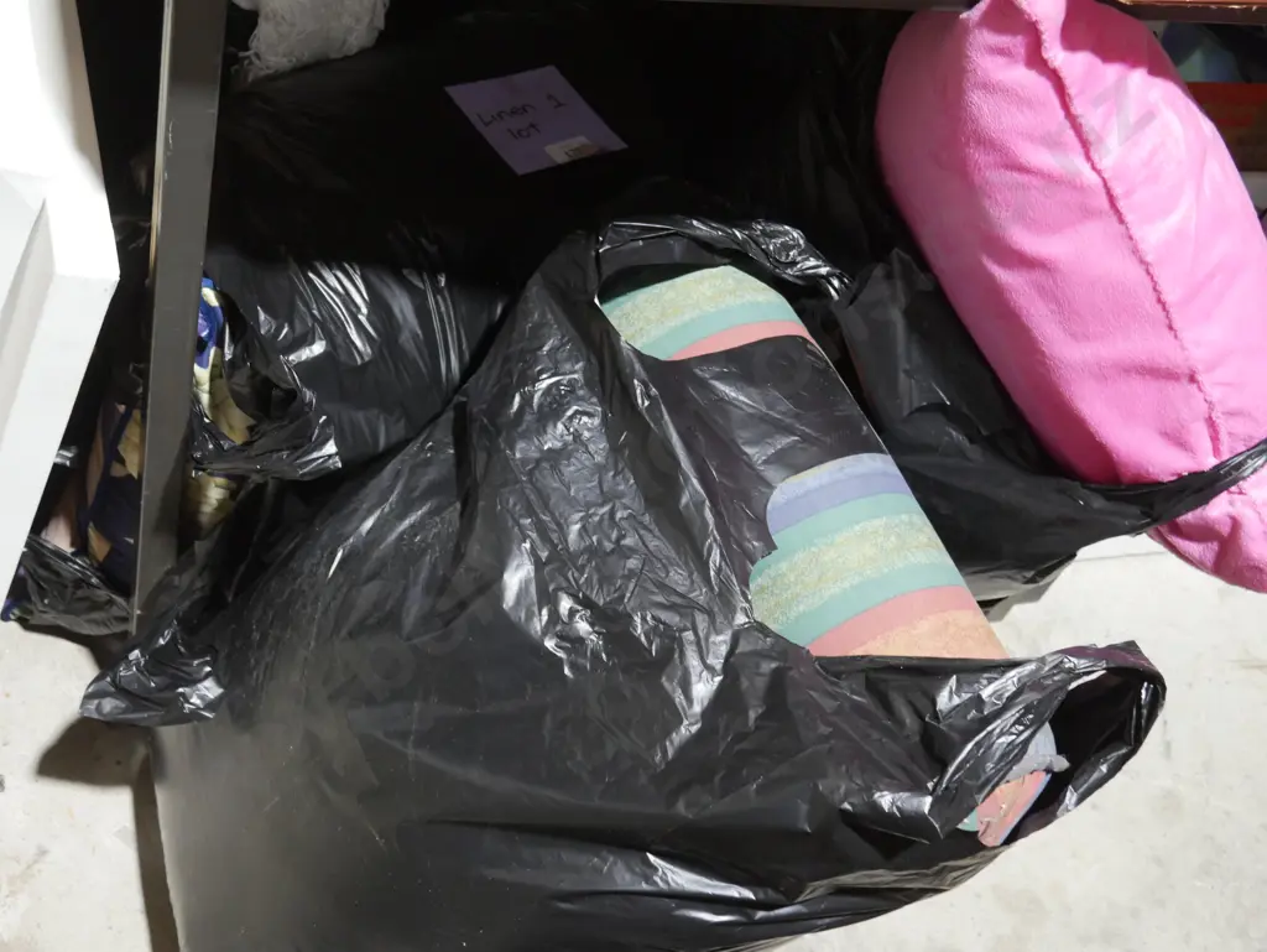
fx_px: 1684
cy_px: 476
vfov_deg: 31.5
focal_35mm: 46
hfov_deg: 41.2
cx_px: 634
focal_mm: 23
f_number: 5.1
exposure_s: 1/60
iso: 1250
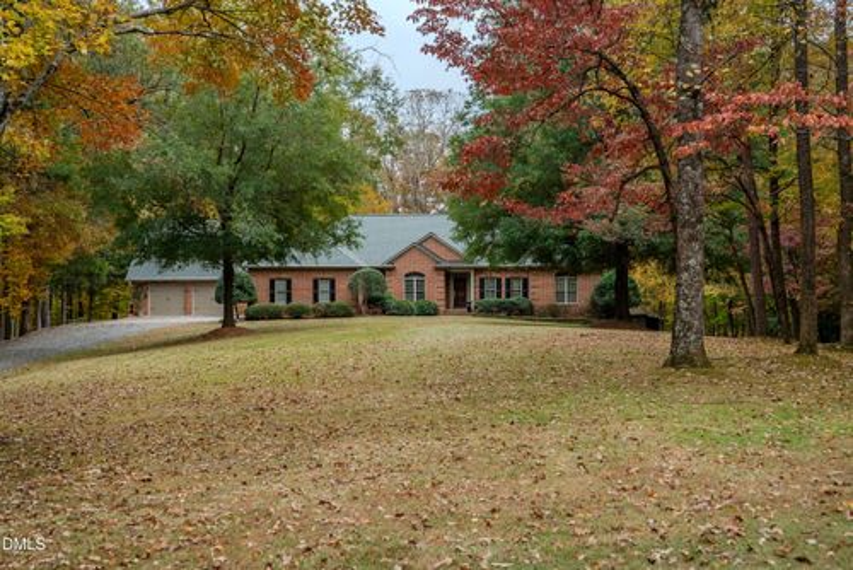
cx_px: 426
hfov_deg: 40.3
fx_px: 1162
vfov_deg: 27.6
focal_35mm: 49
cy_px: 285
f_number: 5.6
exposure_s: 1/500
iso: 200
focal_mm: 49
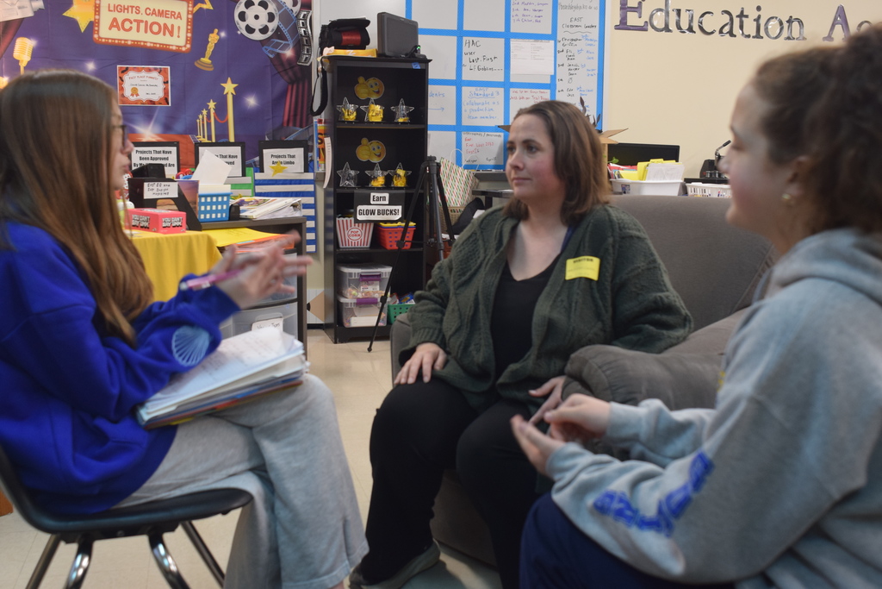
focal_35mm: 36
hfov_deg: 53.1
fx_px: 882
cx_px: 441
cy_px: 294
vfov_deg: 36.9
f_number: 3.5
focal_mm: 24
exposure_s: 1/60
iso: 800
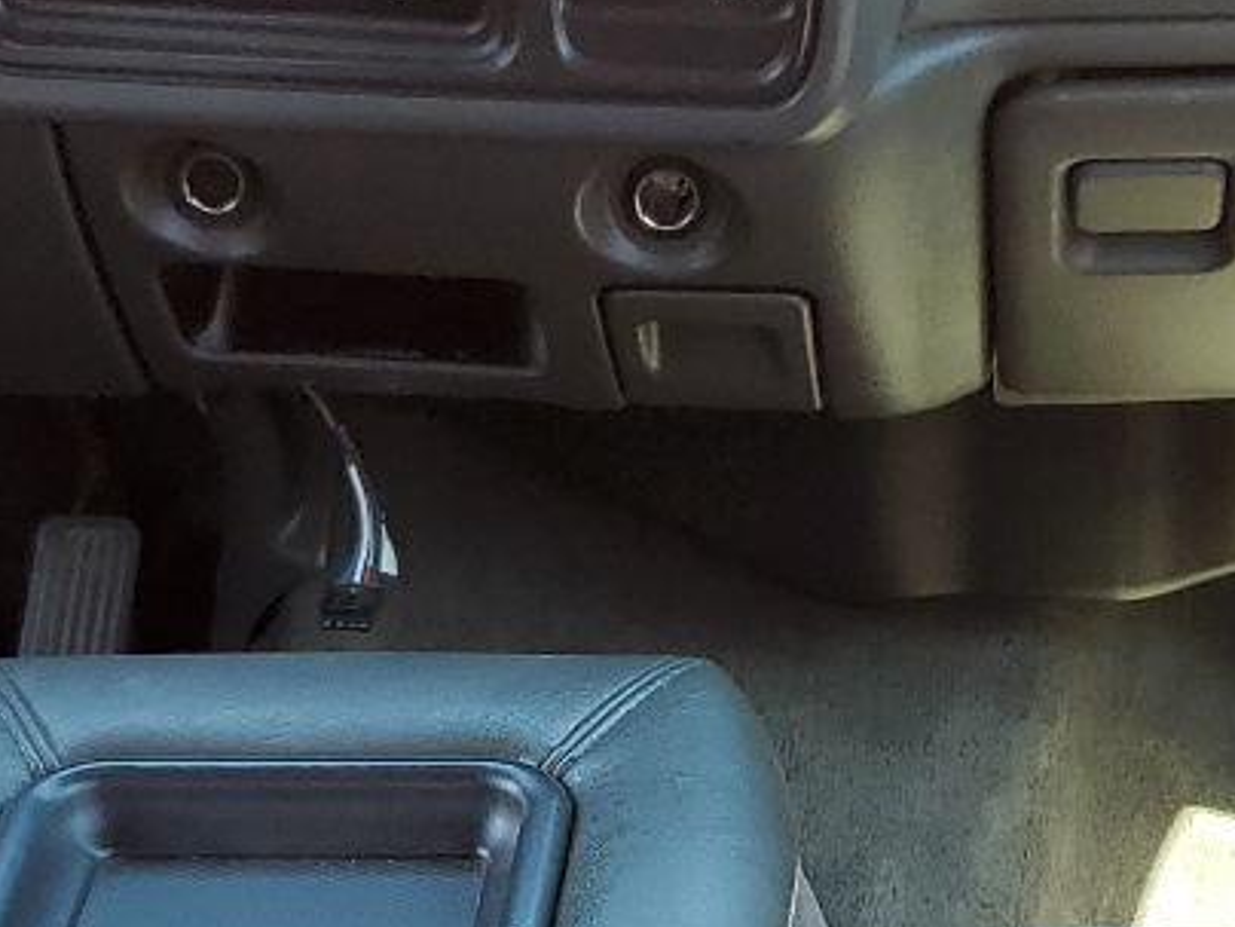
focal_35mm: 103
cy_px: 1034
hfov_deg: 19.1
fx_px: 3675
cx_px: 608
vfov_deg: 14.0
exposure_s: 1/147
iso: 50
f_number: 1.5
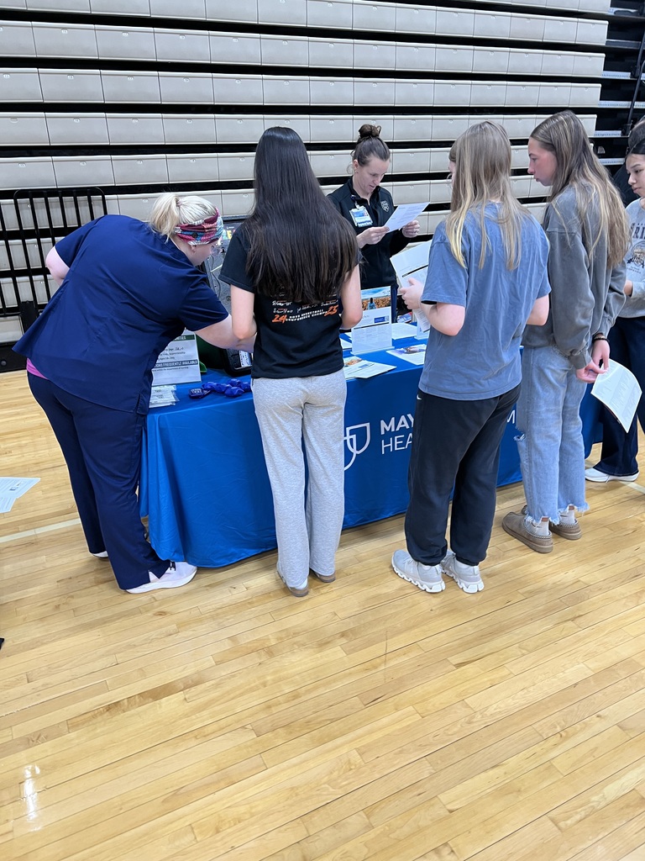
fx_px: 646
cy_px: 430
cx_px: 322
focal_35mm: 26
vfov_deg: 67.3
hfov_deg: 53.1
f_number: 1.5
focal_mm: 5.7
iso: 100
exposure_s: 1/60
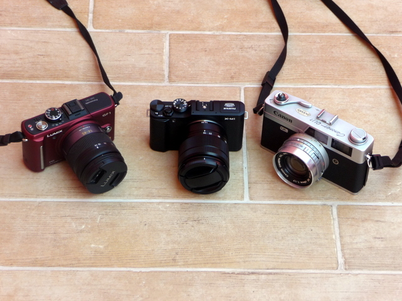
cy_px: 150
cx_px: 201
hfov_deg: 17.6
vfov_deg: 13.2
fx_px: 1301
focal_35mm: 112
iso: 100
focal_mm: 19.1
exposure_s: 1/100
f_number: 4.7
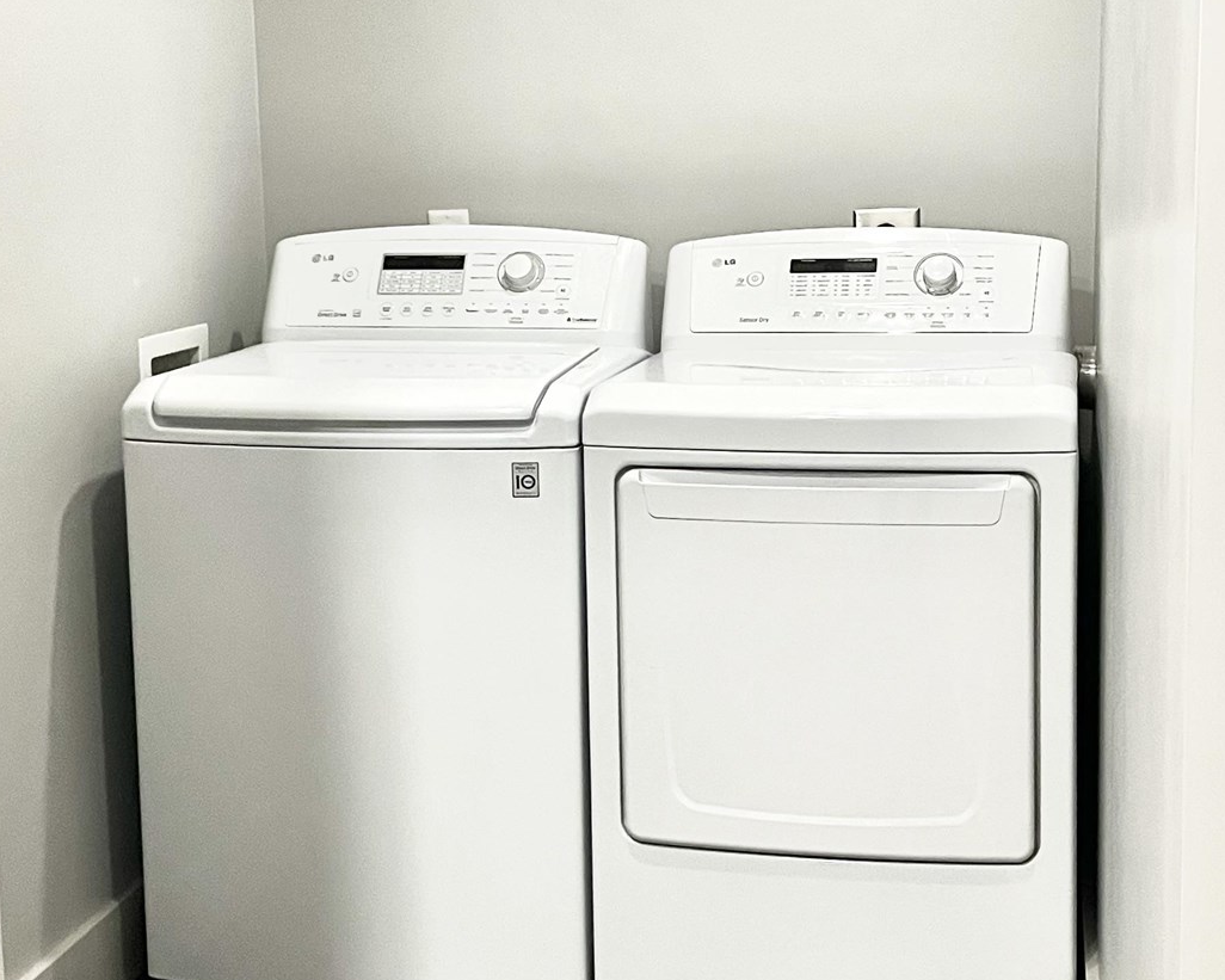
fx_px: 2067
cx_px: 639
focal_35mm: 57
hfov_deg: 33.0
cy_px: 387
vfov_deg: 26.6
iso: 320
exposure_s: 1/60
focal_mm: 5.7
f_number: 1.5
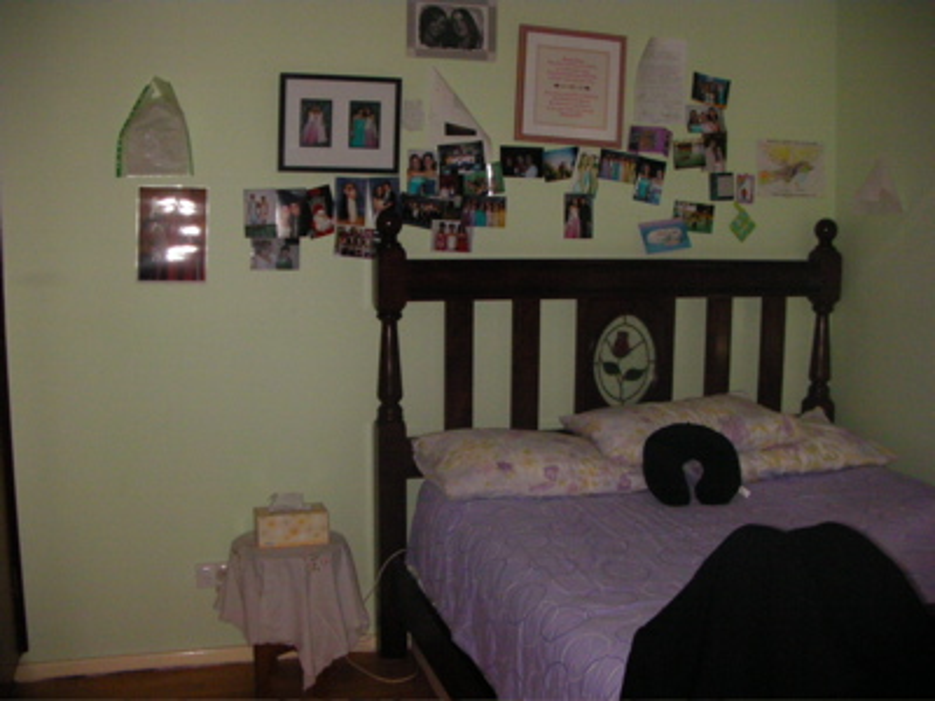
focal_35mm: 38
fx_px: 1026
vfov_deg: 37.7
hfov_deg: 49.0
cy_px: 350
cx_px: 468
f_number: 3.5
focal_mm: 6.3
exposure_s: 1/30
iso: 320
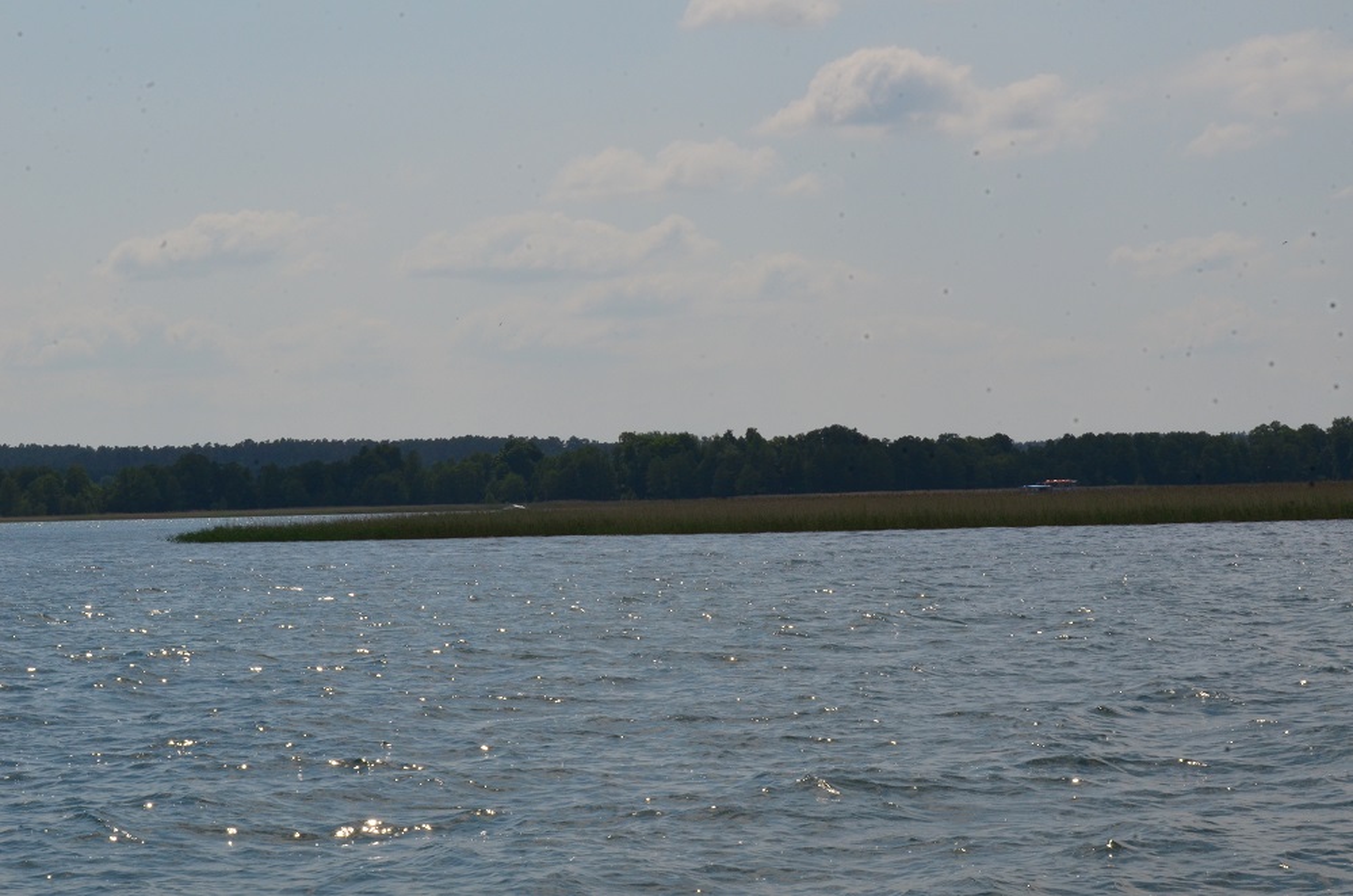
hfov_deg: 19.5
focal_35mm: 105
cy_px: 448
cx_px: 676
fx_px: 3937
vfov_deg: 13.0
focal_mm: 70
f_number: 32
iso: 360
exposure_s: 1/320
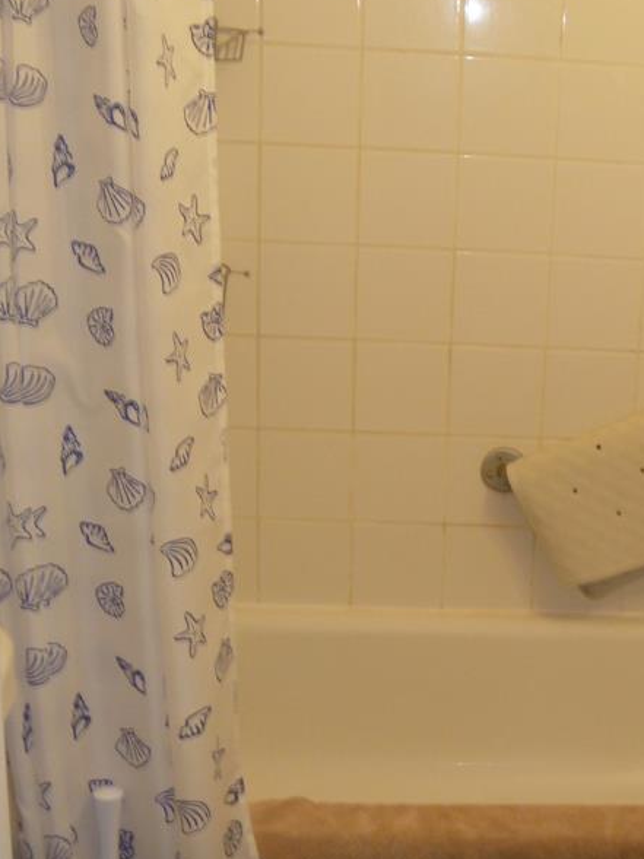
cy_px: 446
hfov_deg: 22.7
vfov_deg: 31.7
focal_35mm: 61
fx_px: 1513
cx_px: 698
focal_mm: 6.3
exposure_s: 1/30
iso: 100
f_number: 3.5
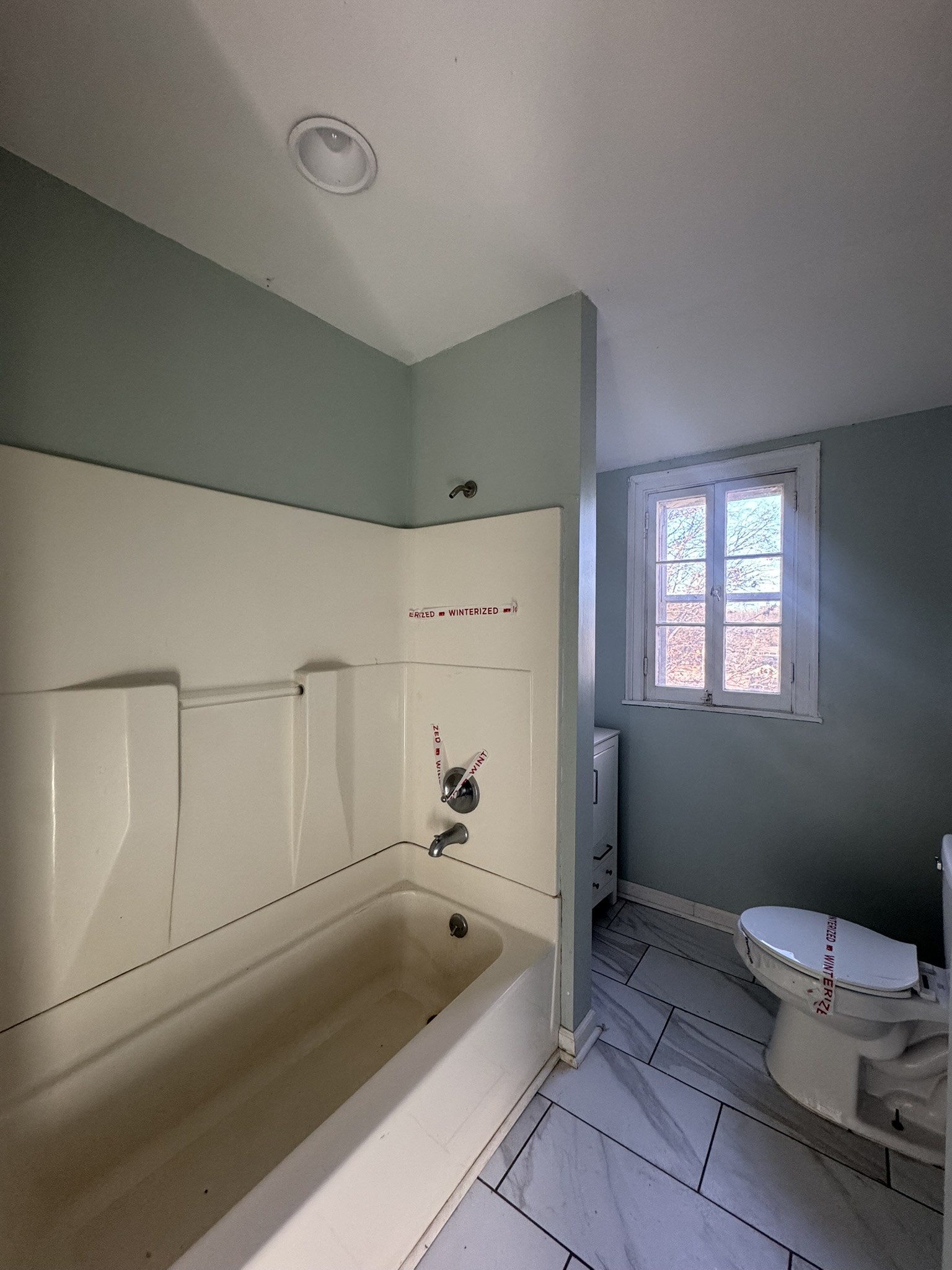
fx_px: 513
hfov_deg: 85.7
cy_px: 635
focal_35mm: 14
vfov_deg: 102.1
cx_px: 476
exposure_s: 1/99
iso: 250
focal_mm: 2.22
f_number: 2.2
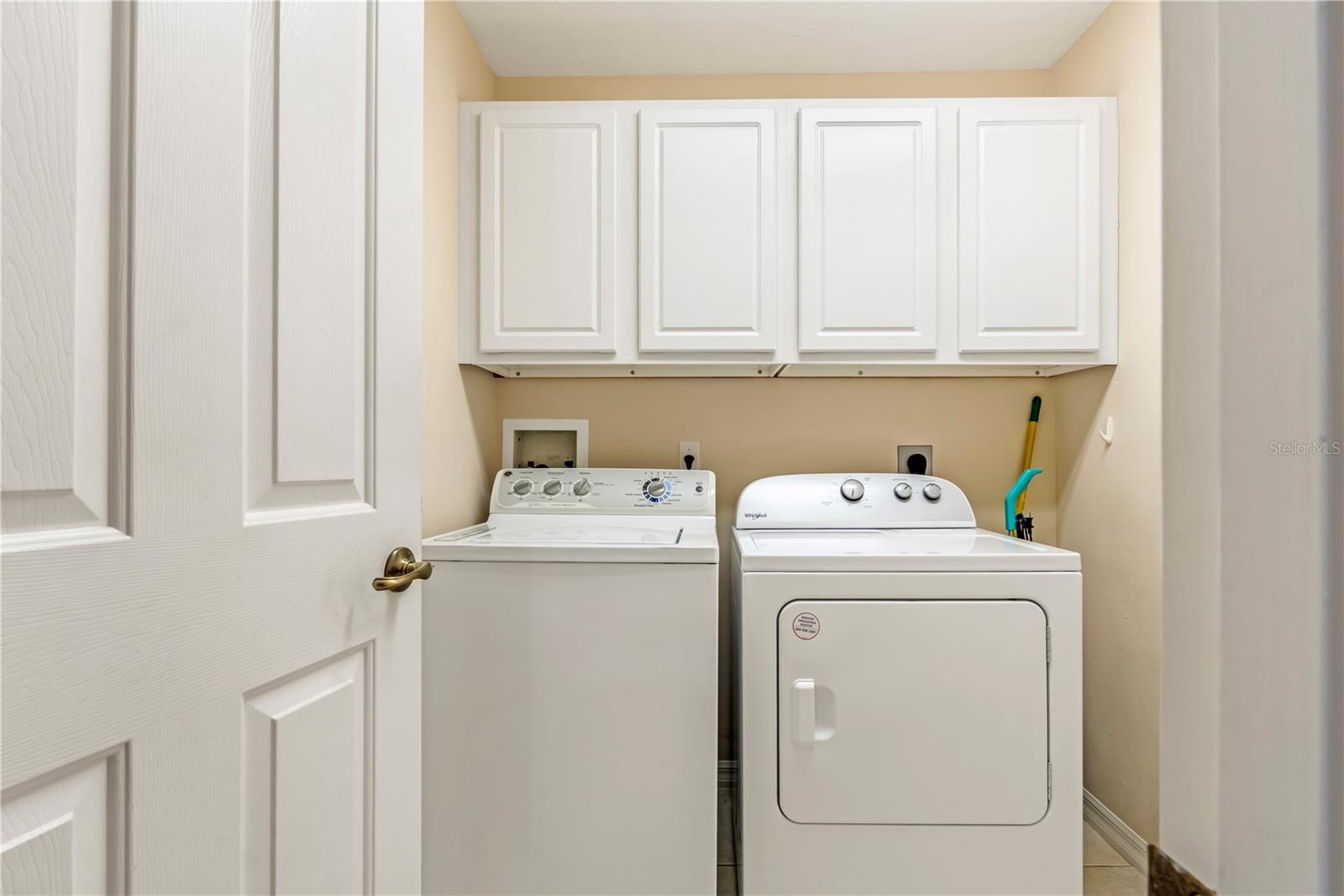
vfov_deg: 72.0
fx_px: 616
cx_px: 672
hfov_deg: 95.0
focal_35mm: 16
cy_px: 448
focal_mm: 11
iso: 250
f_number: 9
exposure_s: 1/320
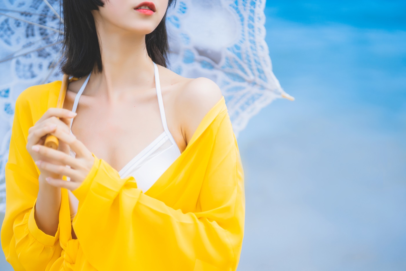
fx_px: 1523
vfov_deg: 10.2
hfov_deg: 15.2
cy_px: 136
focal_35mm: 135
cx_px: 203
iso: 160
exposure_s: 1/3200
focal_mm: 135
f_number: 1.8
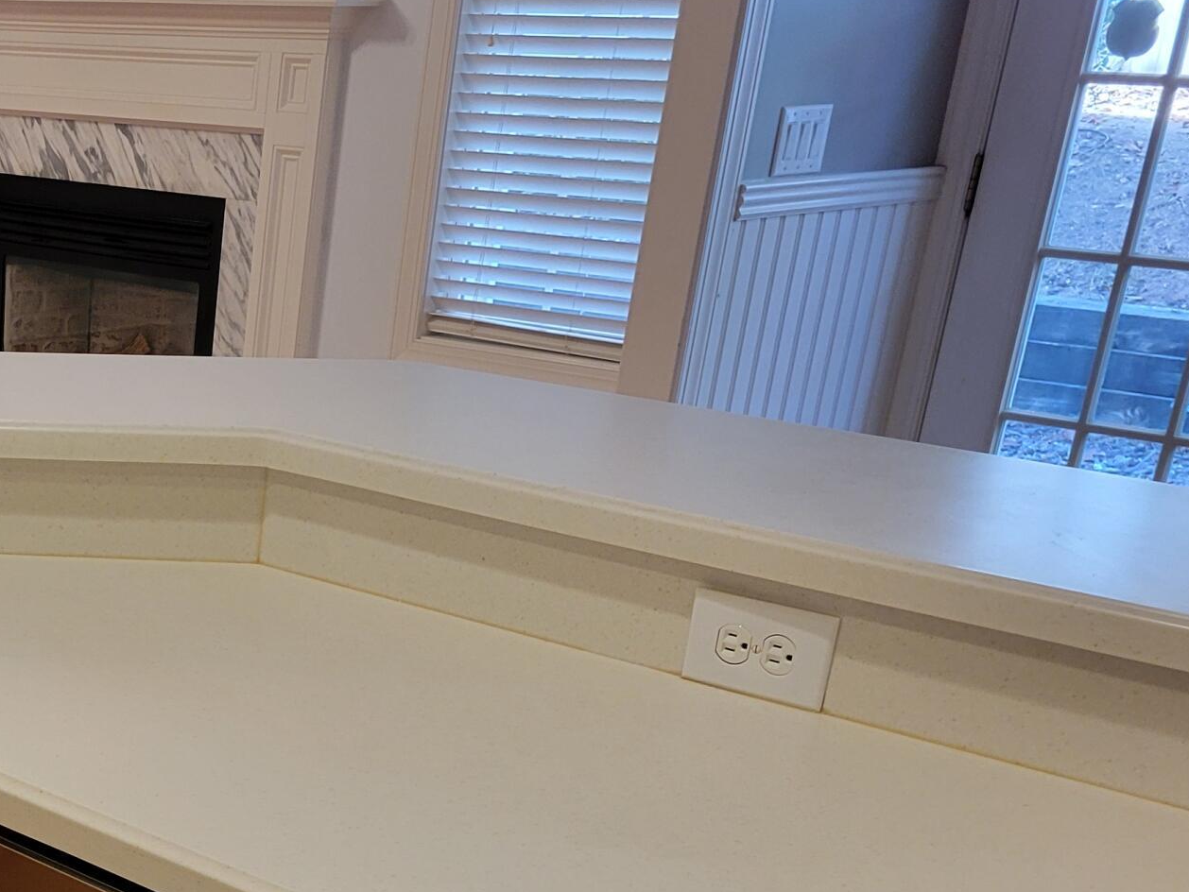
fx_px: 2130
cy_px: 975
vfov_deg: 22.4
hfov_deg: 28.2
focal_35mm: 62
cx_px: -146
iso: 160
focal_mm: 5.4
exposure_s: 1/60
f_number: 1.8
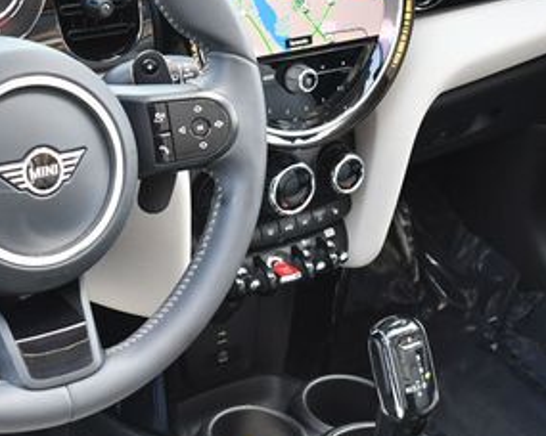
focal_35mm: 76
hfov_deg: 24.7
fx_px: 1228
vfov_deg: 20.1
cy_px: 140
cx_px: 107
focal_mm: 18
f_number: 3.5
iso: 720
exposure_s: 1/250
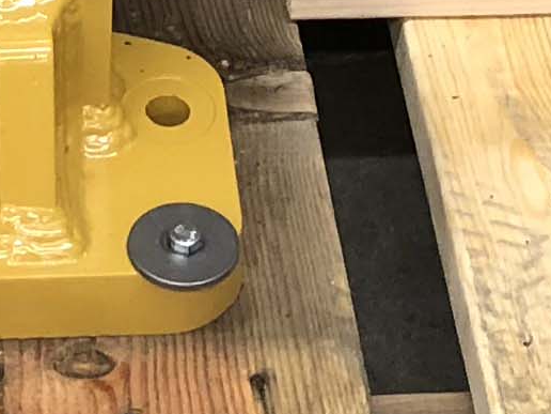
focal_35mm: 219
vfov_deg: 6.2
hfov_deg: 9.0
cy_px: -914
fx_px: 3486
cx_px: 61
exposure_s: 1/15
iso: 40
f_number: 1.8
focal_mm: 3.99
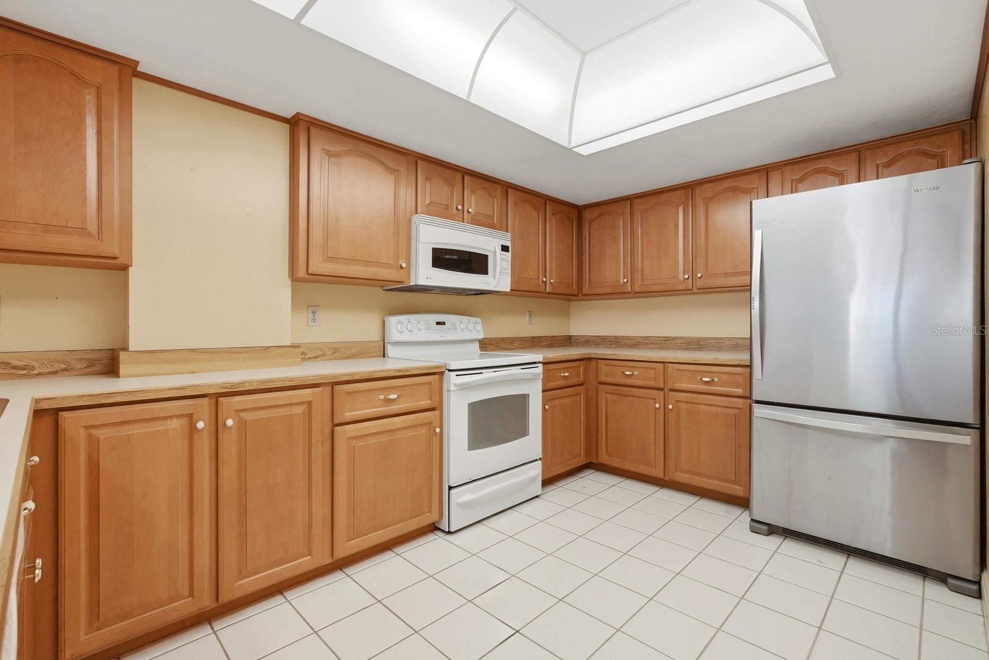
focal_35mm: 16
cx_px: 494
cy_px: 330
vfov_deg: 72.1
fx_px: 453
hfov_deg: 95.0
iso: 2500
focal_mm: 16.5
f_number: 8
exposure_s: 1/4000
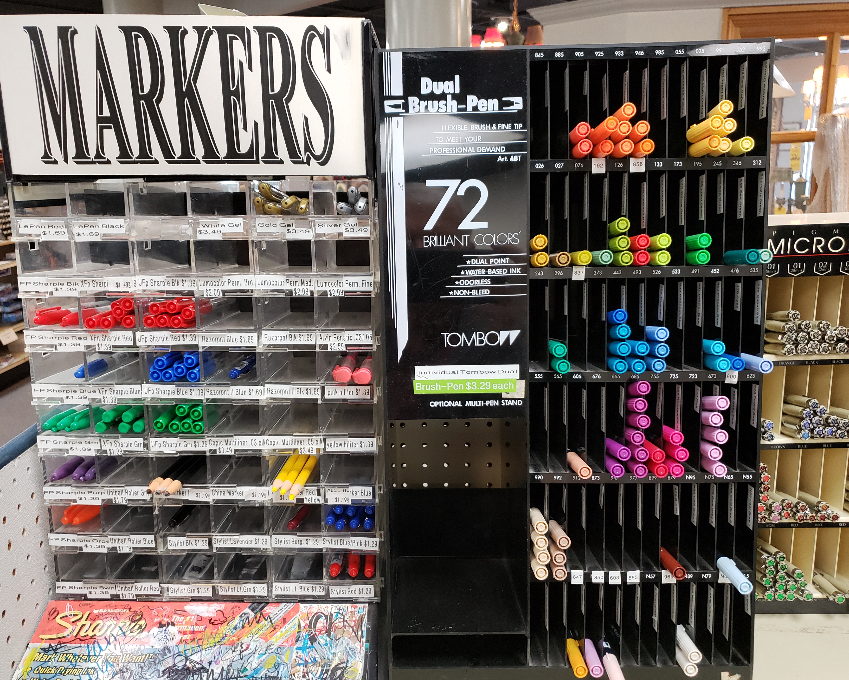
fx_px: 729
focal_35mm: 29
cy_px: 358
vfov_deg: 50.0
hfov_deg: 60.4
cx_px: 418
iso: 250
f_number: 1.5
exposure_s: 1/60
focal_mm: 4.3
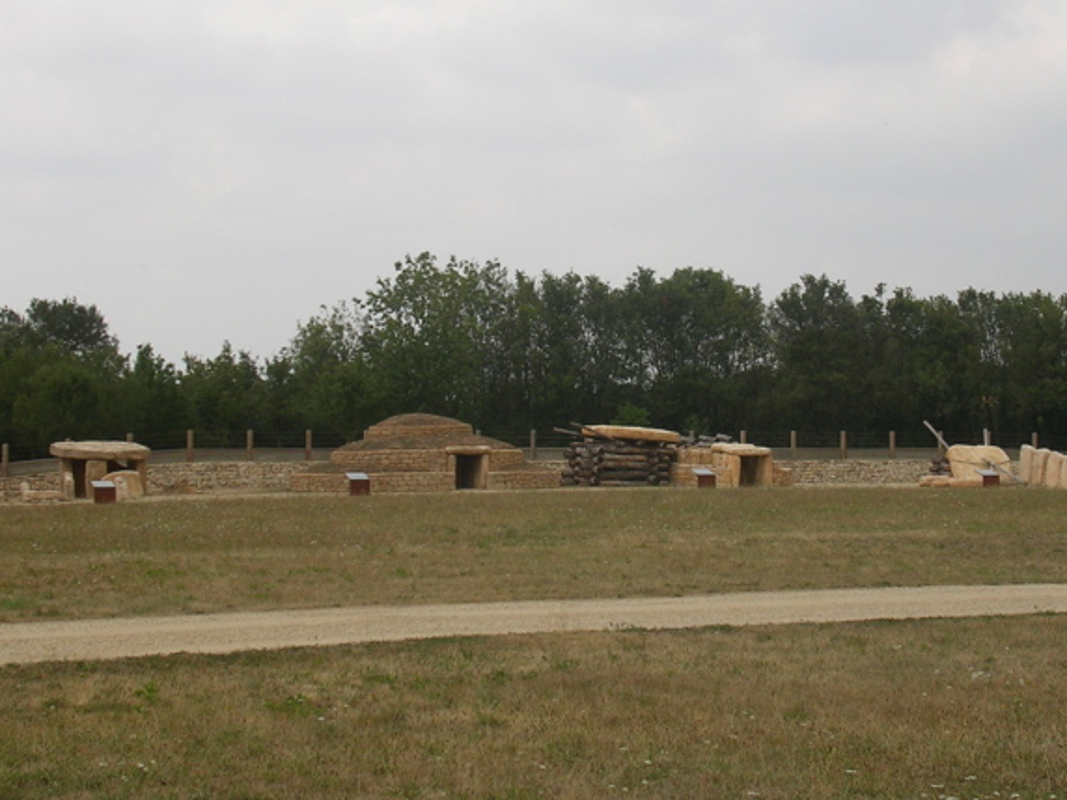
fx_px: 2620
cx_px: 578
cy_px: 388
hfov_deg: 23.0
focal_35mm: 85
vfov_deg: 17.4
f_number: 3.9
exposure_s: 1/602
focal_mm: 11.5
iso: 50
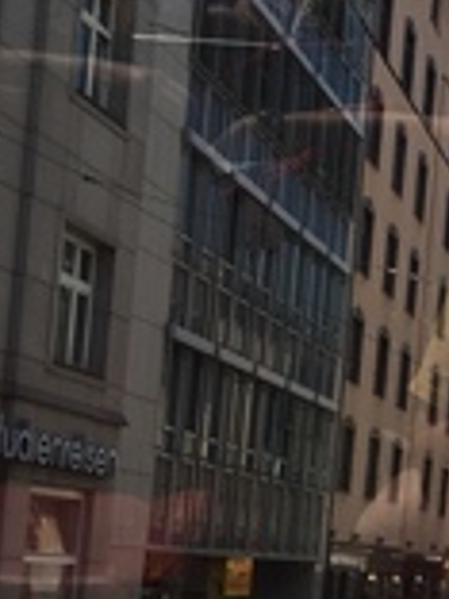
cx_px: 606
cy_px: 580
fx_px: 1539
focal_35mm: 89
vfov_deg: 21.3
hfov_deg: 15.7
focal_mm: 4.15
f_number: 2.2
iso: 32
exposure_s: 1/1980
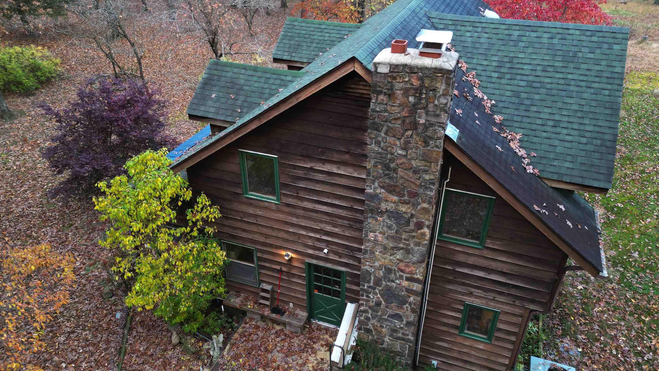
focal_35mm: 27
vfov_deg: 42.9
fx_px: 472
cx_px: 329
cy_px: 200
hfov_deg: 69.9
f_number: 1.7
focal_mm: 6.72
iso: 100
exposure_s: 1/25
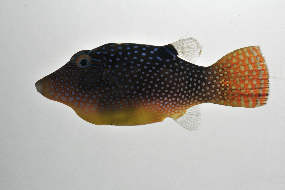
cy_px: 95
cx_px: 142
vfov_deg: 8.7
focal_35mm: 158
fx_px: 1245
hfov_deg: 13.1
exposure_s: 1/60
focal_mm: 105
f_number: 36
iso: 200
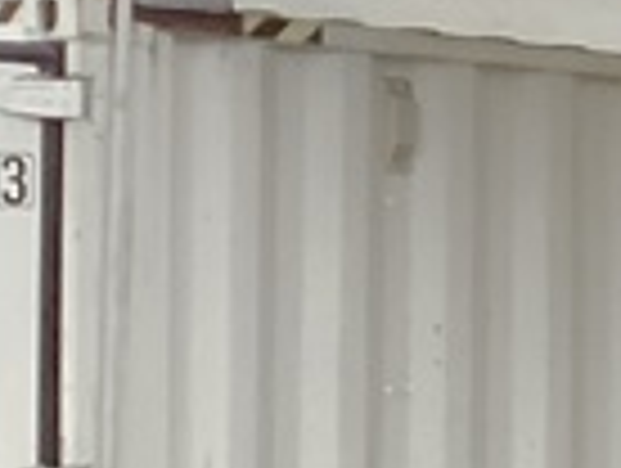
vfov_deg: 7.4
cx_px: 1948
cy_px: 295
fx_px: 3630
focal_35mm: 202
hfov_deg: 8.1
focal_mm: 3.3
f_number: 2.4
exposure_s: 1/60
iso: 100
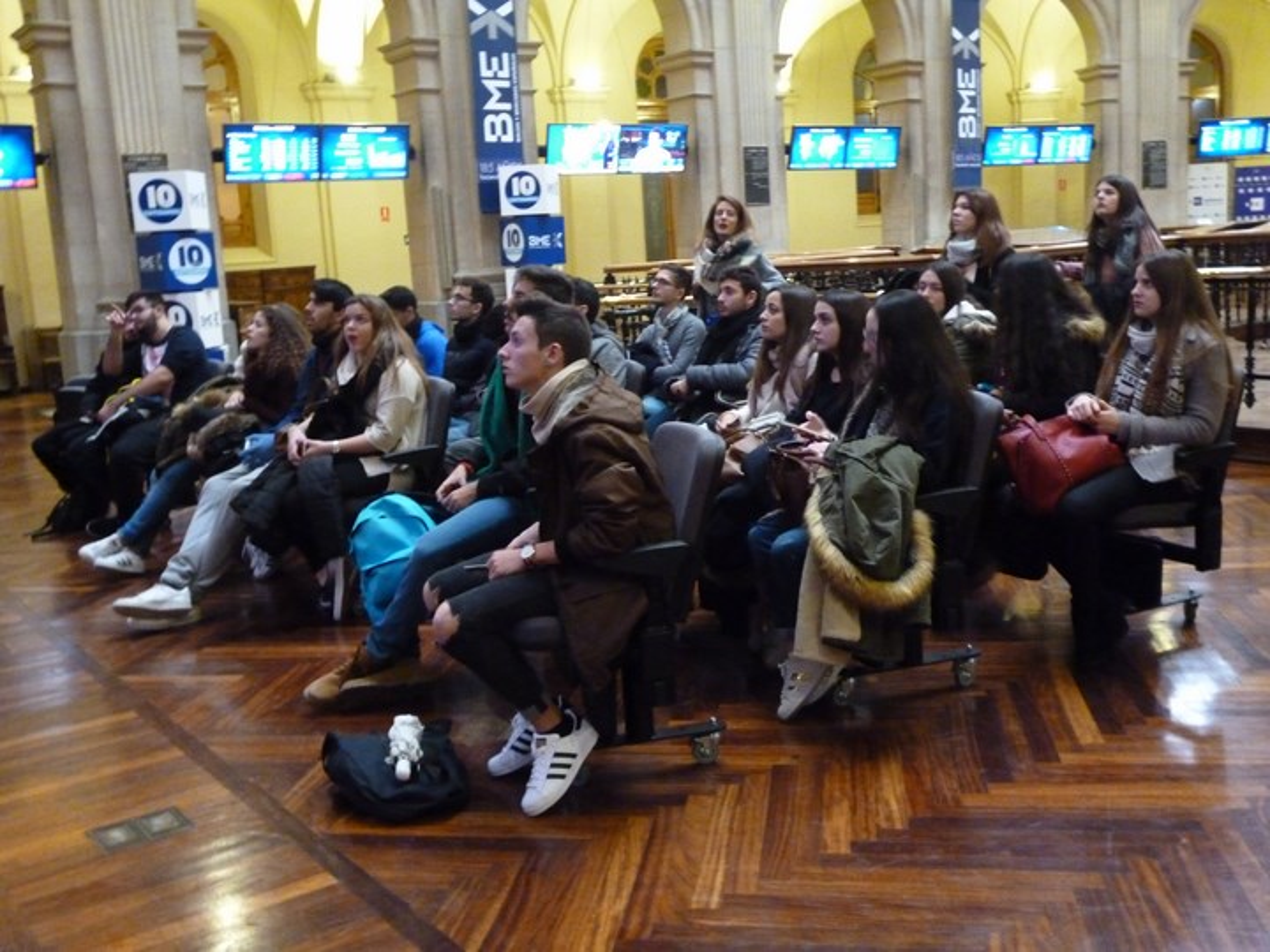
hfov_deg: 51.4
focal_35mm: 36
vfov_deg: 39.7
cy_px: 476
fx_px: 1321
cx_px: 635
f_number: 3.5
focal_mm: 6.4
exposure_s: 1/8
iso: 800
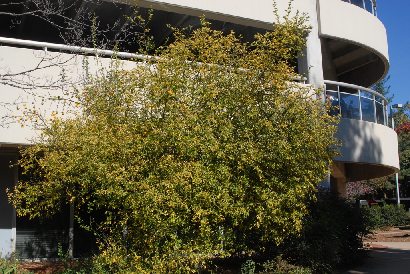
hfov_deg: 46.4
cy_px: 137
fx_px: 479
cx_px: 205
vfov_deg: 32.0
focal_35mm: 42
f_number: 10
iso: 400
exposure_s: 1/400
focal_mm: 28
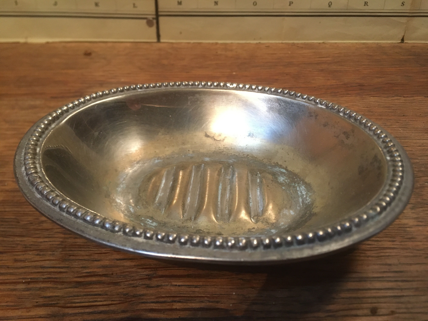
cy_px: 160
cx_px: 214
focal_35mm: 29
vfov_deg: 48.2
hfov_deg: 61.7
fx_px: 359
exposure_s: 1/17
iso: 200
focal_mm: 4.15
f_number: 2.2
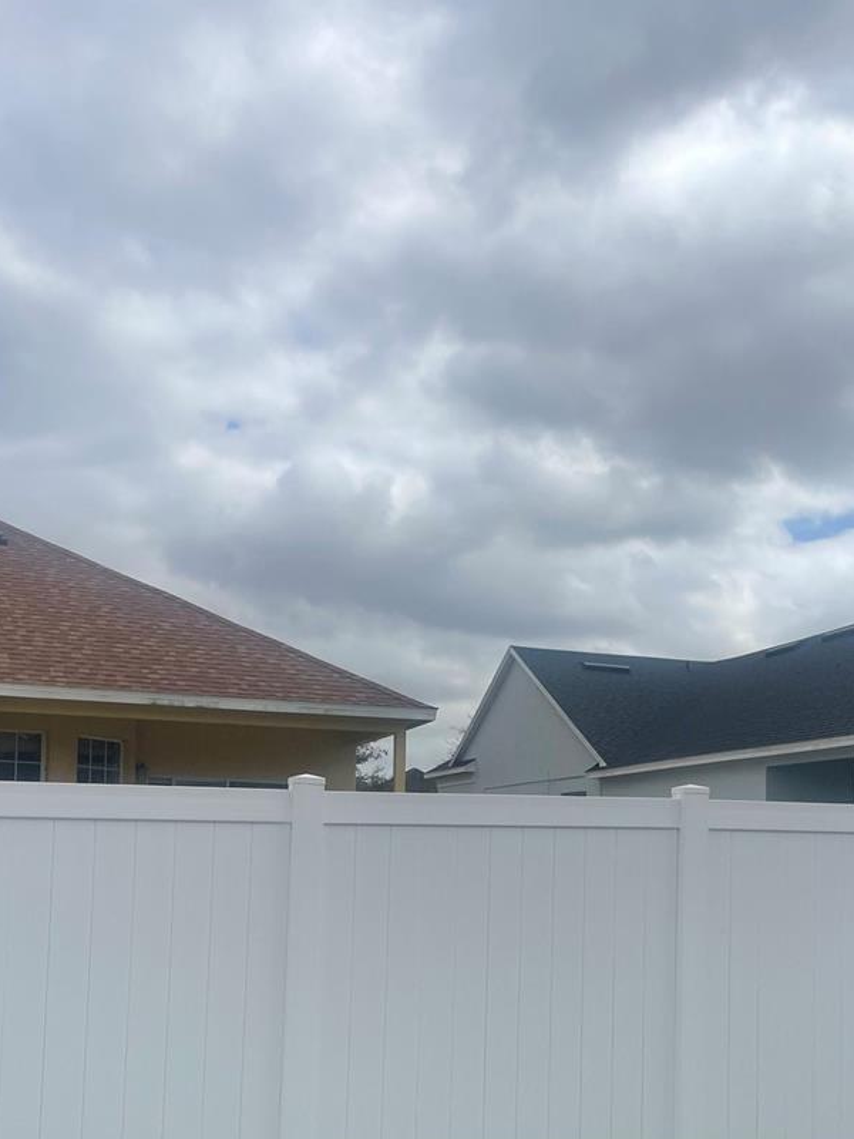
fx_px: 1283
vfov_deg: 46.3
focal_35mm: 39
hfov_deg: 36.8
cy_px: 843
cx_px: 473
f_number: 1.6
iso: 32
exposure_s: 1/9091
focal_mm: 4.2
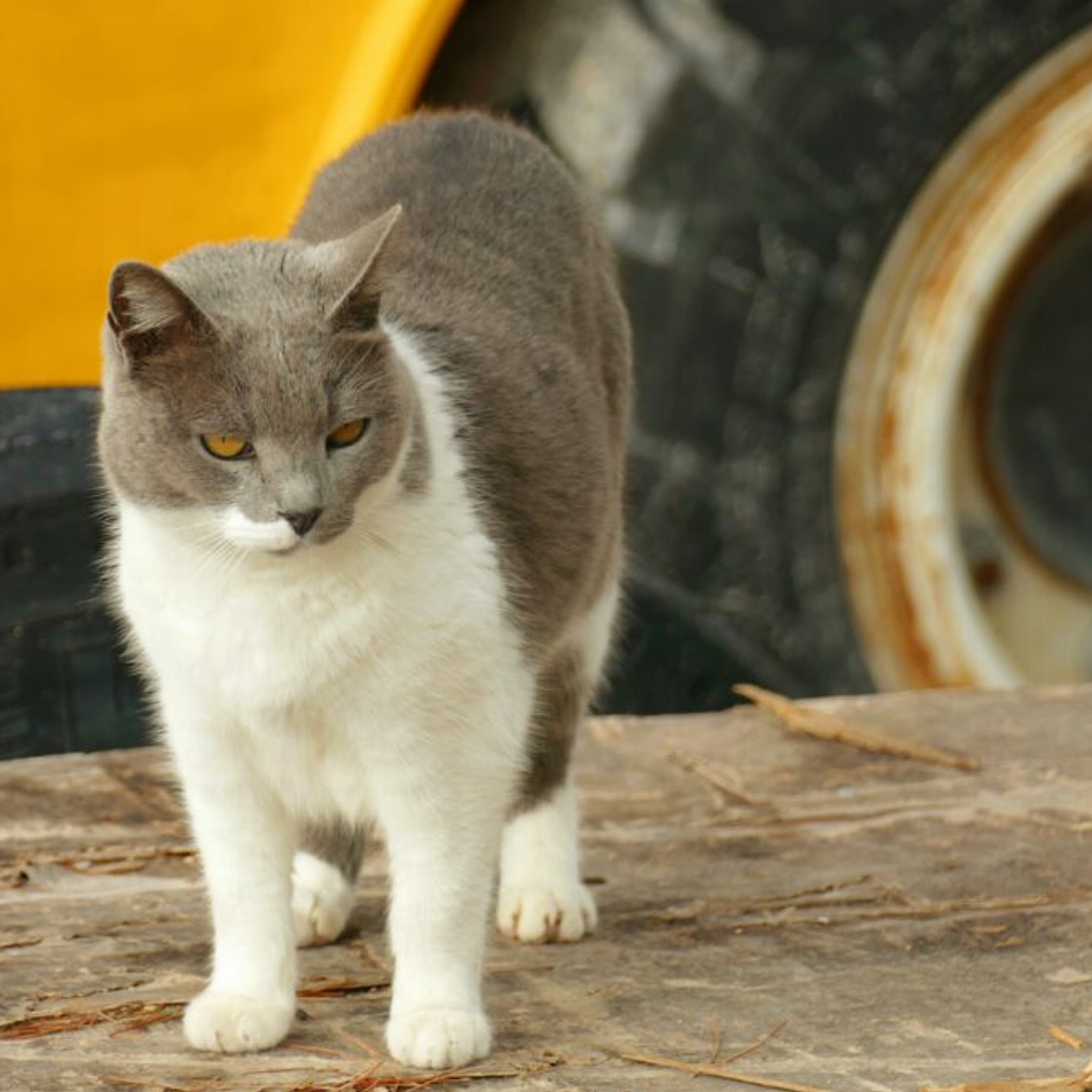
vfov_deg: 3.5
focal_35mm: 503
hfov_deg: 3.5
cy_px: 545
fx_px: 17952
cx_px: 432
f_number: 4
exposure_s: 1/667
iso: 125
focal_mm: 143.18
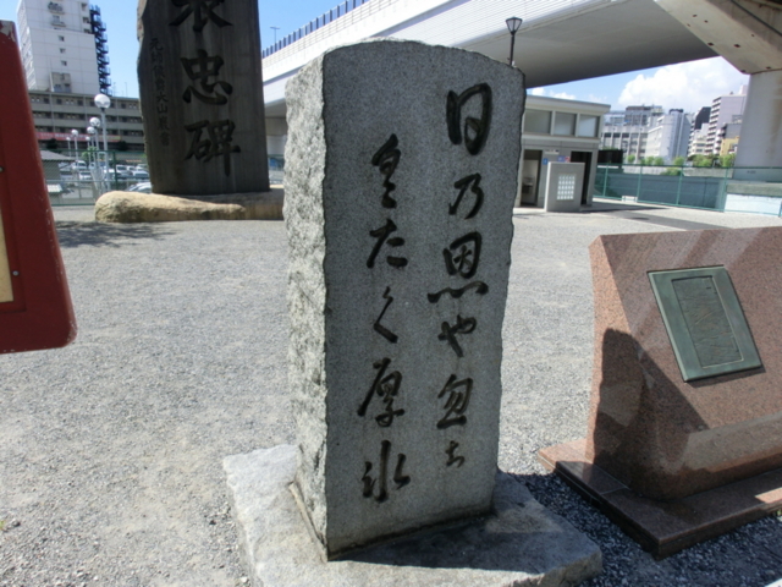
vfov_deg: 56.8
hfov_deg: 71.6
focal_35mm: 24
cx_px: 391
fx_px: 542
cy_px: 294
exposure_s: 1/160
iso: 100
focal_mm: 4.24
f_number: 7.9
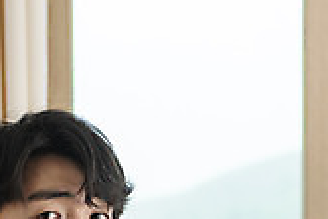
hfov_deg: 9.5
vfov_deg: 6.3
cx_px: 257
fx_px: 1979
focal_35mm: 217
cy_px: 339
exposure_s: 1/125
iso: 320
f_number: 3.5
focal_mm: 60
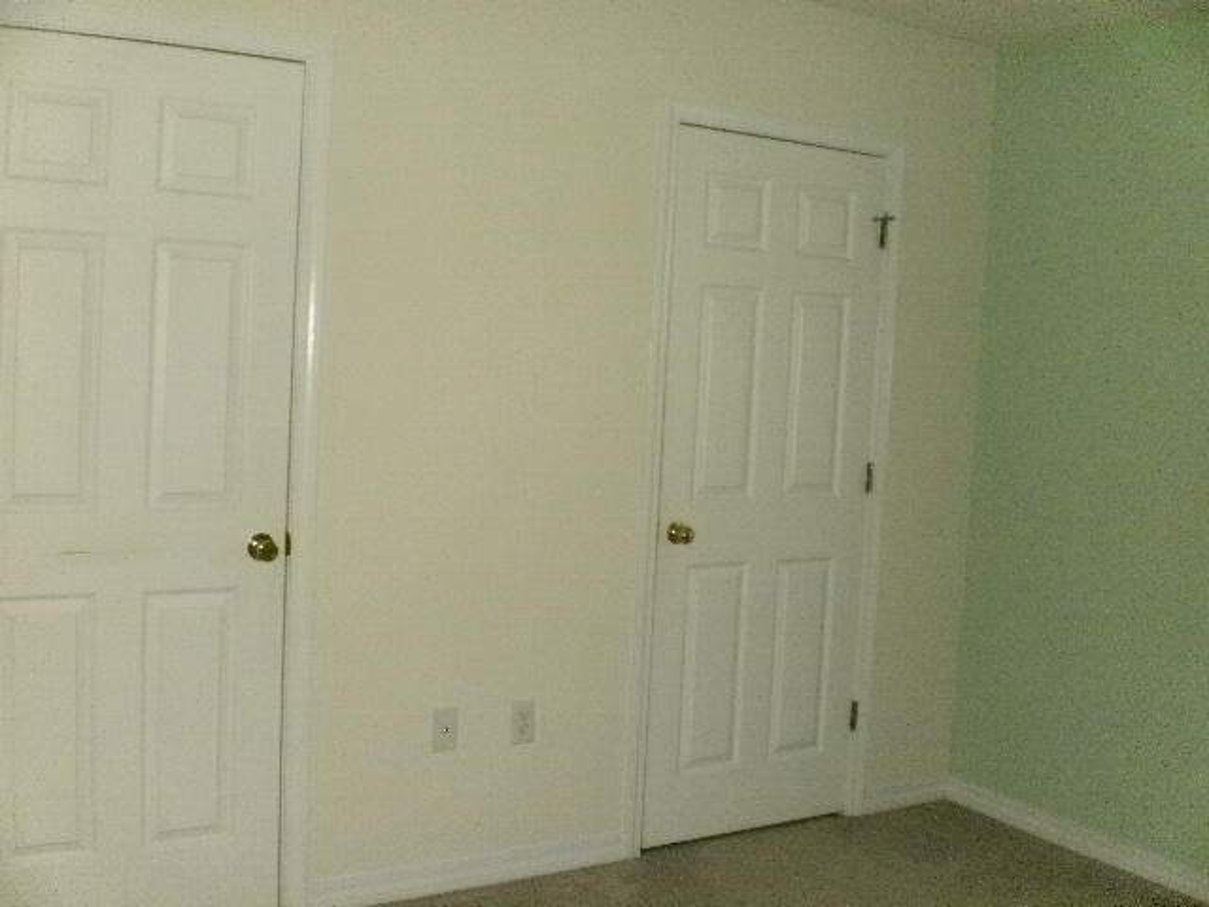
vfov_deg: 37.7
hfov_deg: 49.0
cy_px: 454
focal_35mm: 38
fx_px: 1327
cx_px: 604
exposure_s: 1/250
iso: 400
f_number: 3.1
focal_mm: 6.3
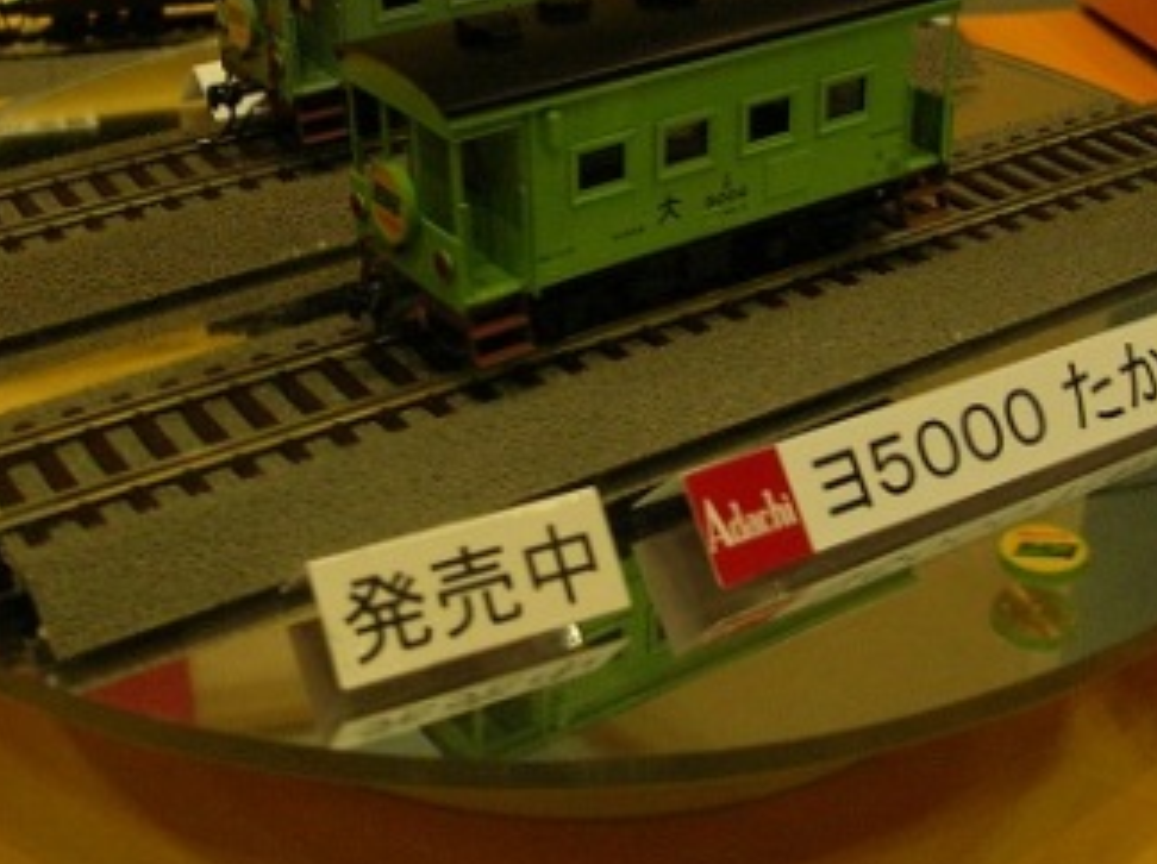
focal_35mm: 54
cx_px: 539
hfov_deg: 35.6
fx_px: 1802
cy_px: 243
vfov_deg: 26.7
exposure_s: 1/90
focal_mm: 5.8
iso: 200
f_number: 2.8
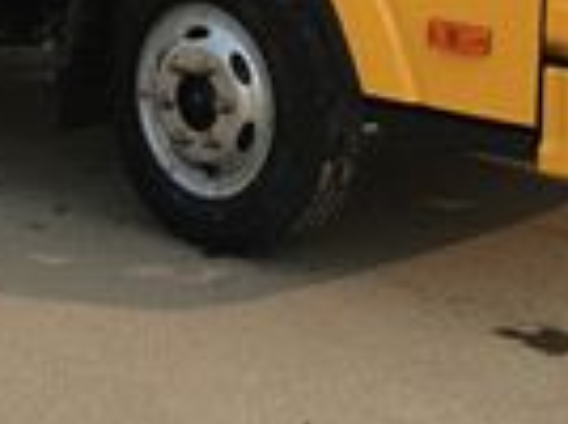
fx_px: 2129
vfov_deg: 10.8
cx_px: 191
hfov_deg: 15.2
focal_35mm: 130
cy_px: -280
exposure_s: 1/1054
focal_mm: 4.15
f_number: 2.2
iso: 25
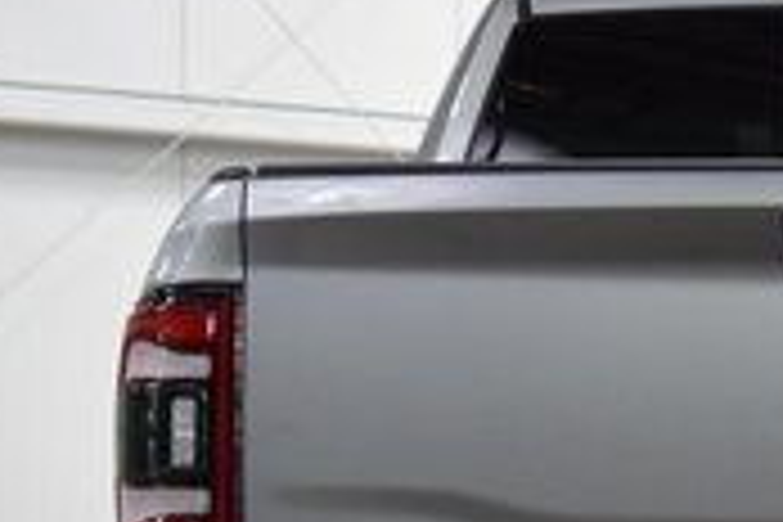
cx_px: 904
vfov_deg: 7.3
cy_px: 466
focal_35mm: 188
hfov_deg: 10.8
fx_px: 4089
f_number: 6.3
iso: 1600
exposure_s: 1/60
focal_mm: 34
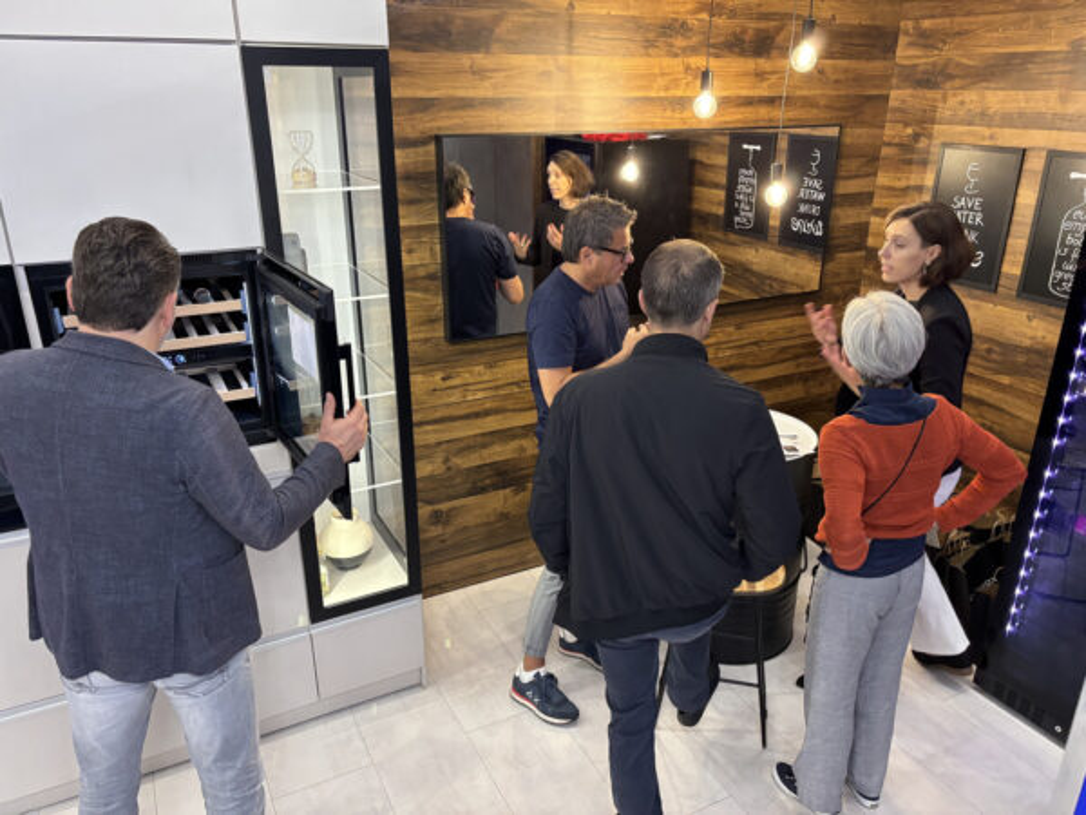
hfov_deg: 67.3
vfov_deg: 53.1
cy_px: 408
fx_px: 816
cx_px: 543
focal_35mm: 26
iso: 320
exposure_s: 1/50
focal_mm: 5.96
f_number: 1.6
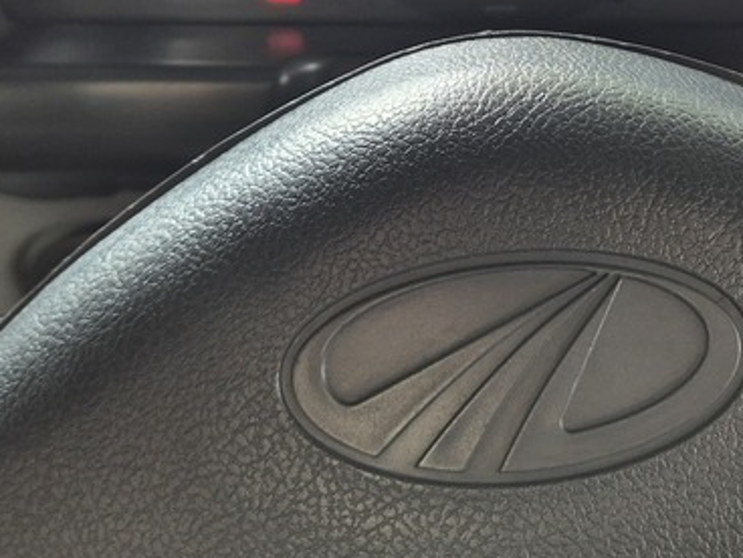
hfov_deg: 30.0
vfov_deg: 22.3
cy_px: 46
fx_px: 1374
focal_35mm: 64
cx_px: 503
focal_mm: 5.4
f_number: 1.8
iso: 160
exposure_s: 1/100
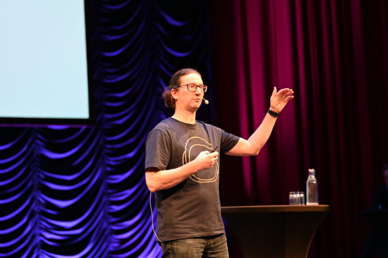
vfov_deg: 12.4
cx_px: 194
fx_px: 1185
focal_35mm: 110
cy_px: 129
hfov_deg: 18.6
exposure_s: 1/125
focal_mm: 110
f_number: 2.8
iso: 1800
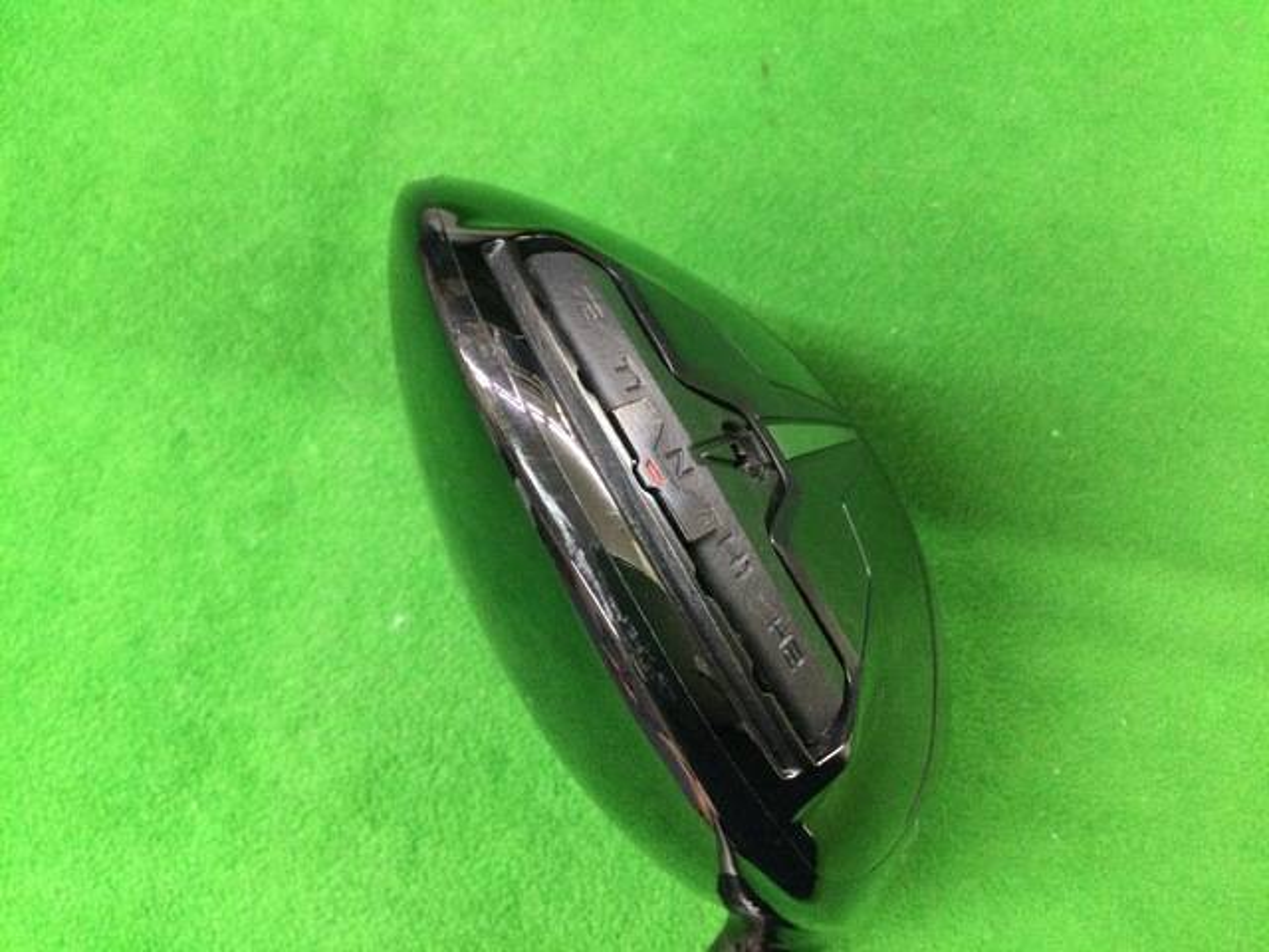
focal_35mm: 31
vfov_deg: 45.4
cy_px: 476
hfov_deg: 58.4
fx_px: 1136
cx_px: 634
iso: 200
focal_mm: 3.3
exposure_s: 1/20
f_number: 2.4
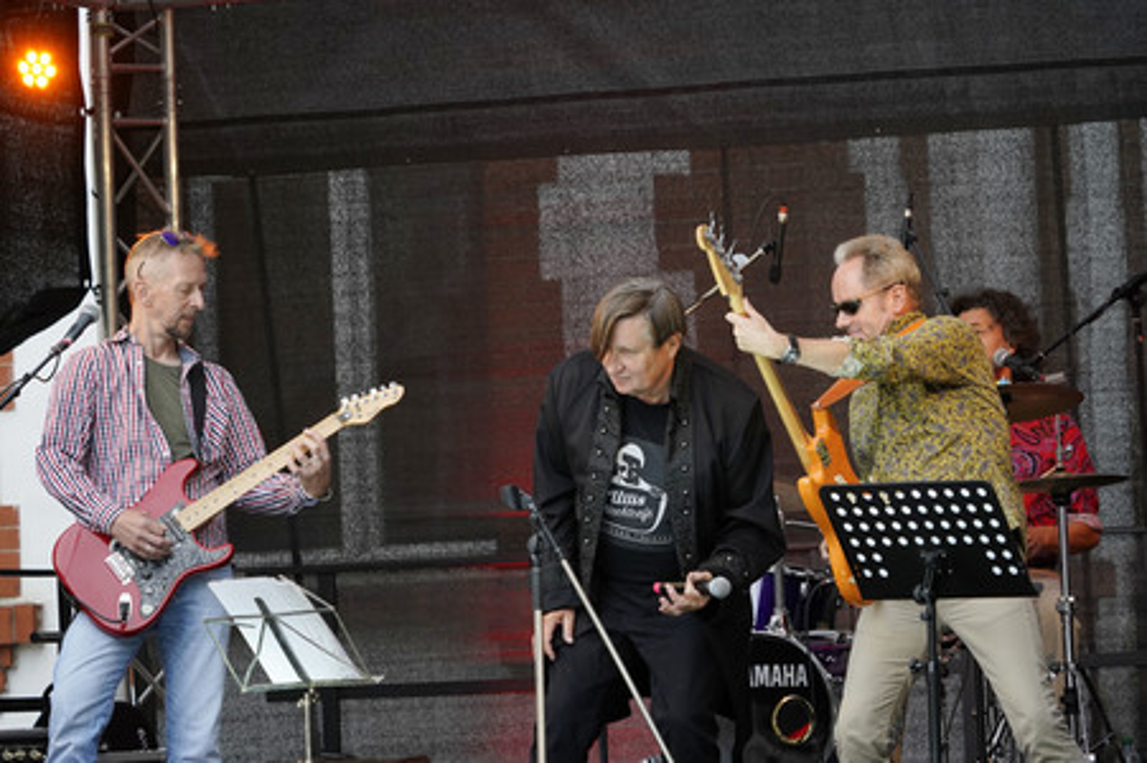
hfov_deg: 10.3
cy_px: 382
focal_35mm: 200
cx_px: 574
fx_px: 6367
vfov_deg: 6.9
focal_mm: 200
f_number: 6.3
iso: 1250
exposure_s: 1/160
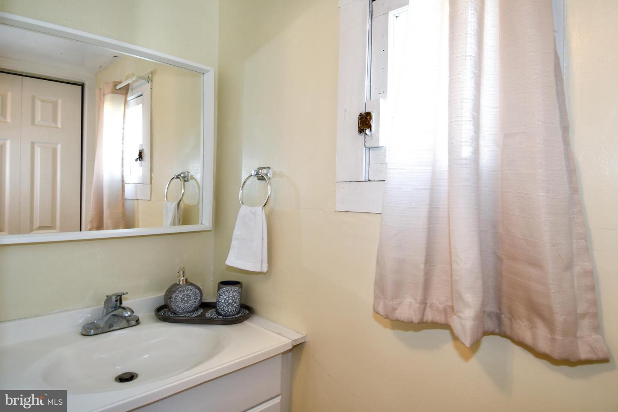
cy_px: 206
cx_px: 309
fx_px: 309
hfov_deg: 90.0
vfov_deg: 67.4
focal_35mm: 18
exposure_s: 1/60
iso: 220
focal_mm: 12
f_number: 4
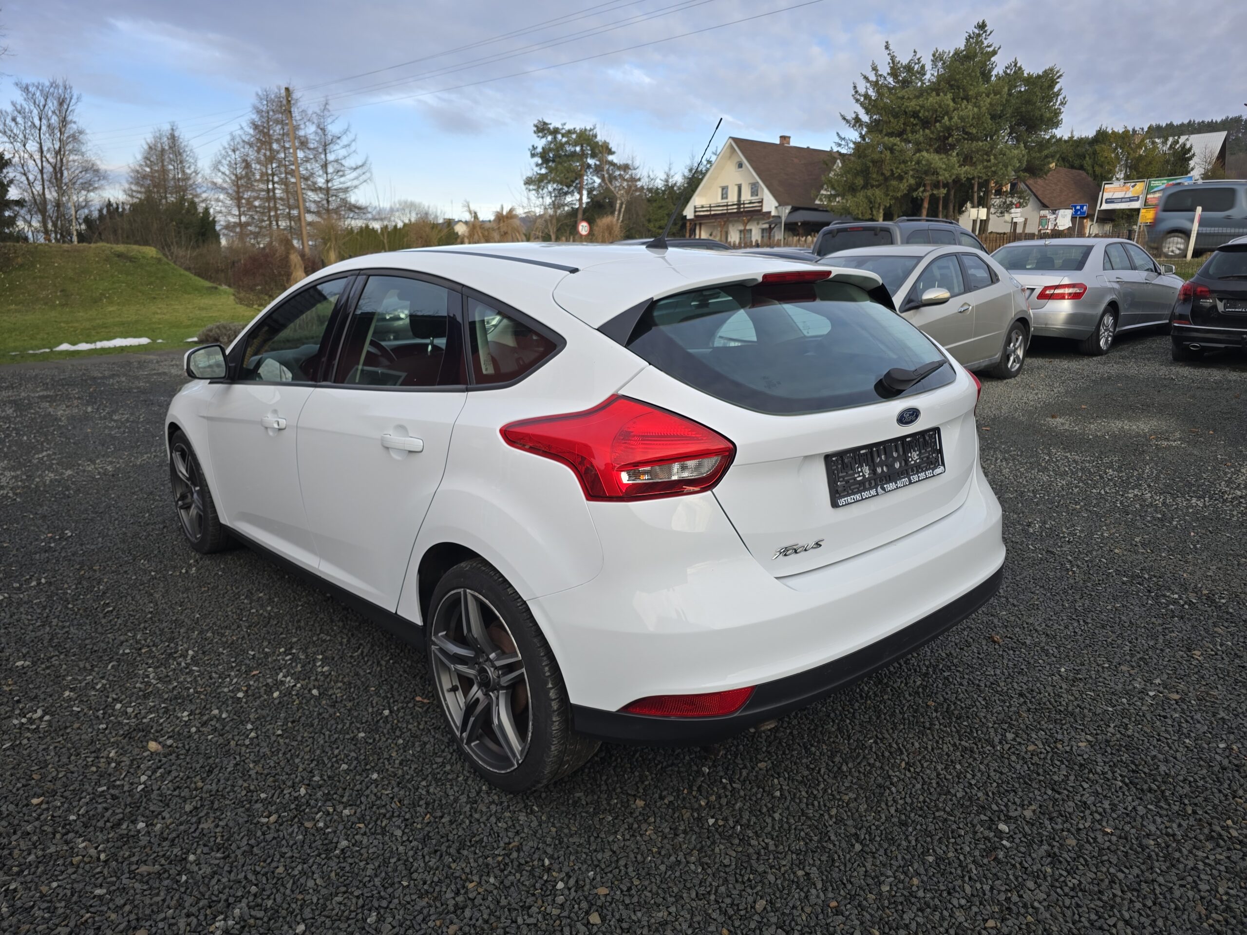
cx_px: 624
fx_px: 829
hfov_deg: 73.9
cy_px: 468
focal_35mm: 23
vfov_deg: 58.9
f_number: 1.7
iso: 12
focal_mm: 6.3
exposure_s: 1/217
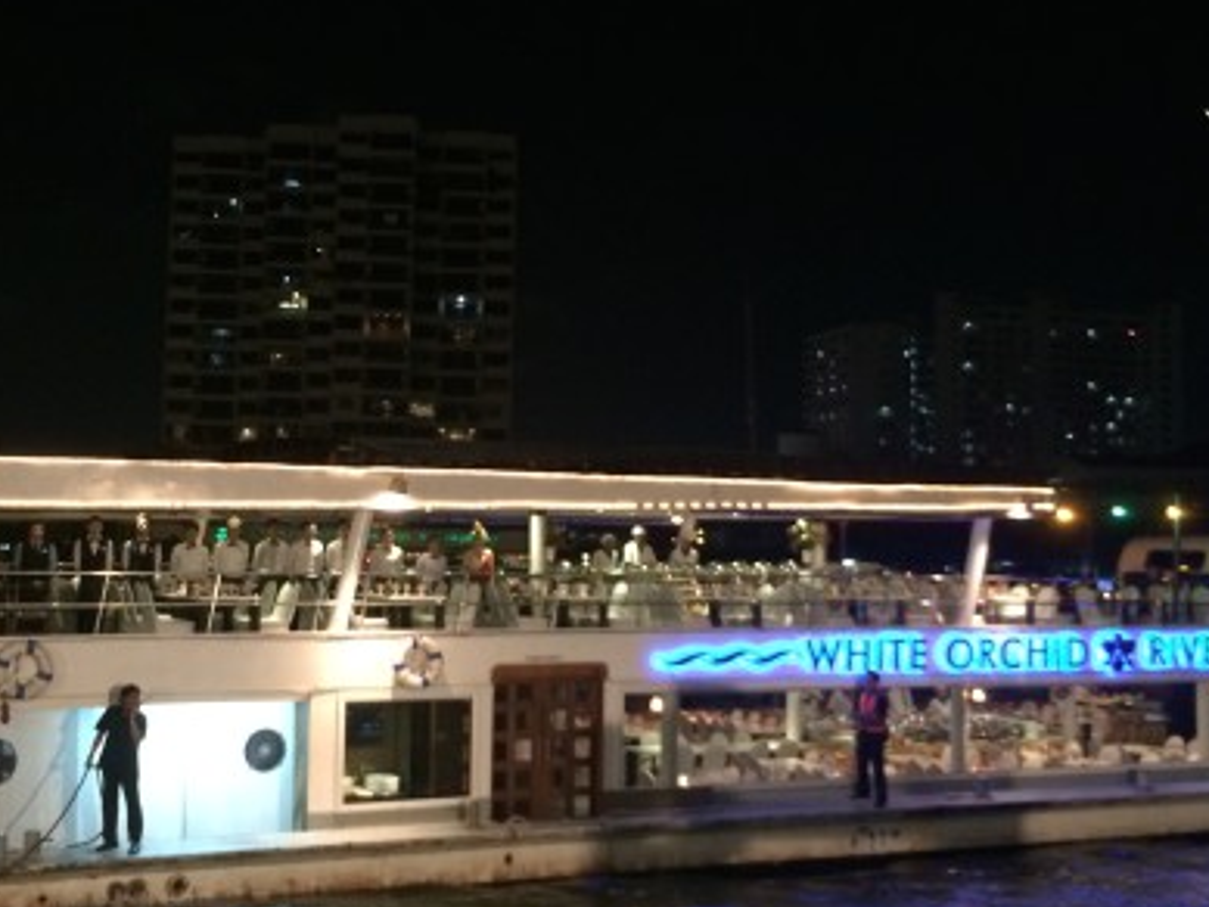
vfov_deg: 30.9
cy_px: 419
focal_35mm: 47
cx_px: 479
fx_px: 1642
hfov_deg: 40.2
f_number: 2.2
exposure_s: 1/15
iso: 320
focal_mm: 4.12
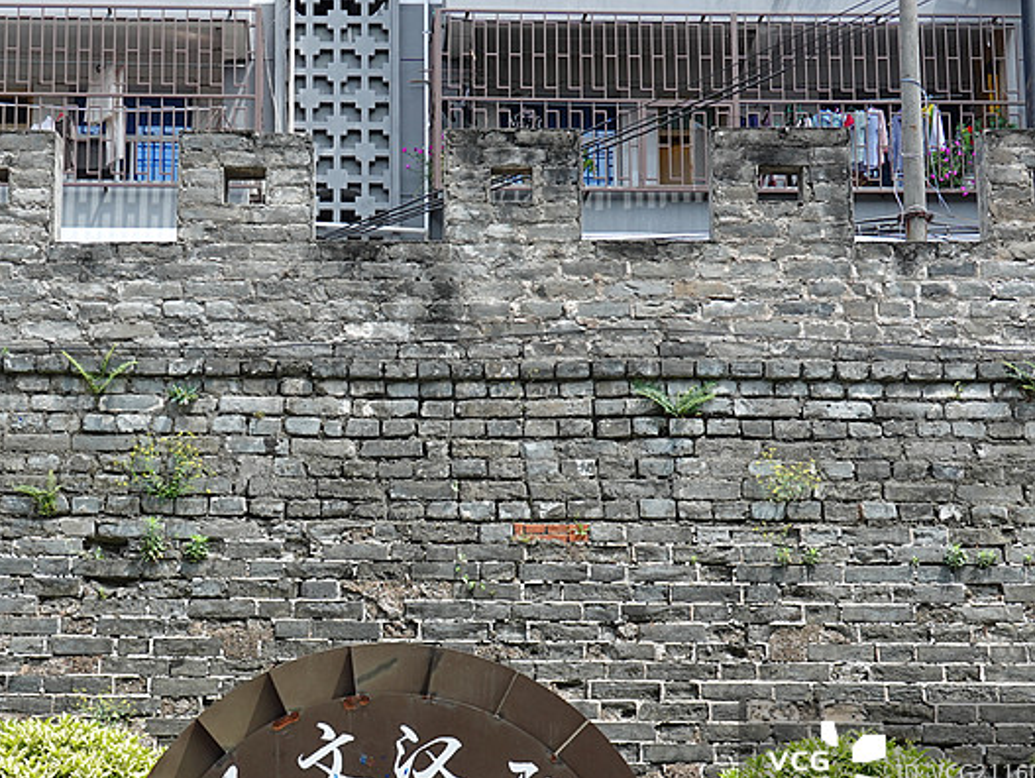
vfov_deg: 21.0
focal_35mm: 70
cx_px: 391
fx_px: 2094
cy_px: 522
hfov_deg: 27.7
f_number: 5.6
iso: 125
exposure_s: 1/200
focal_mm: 17.88
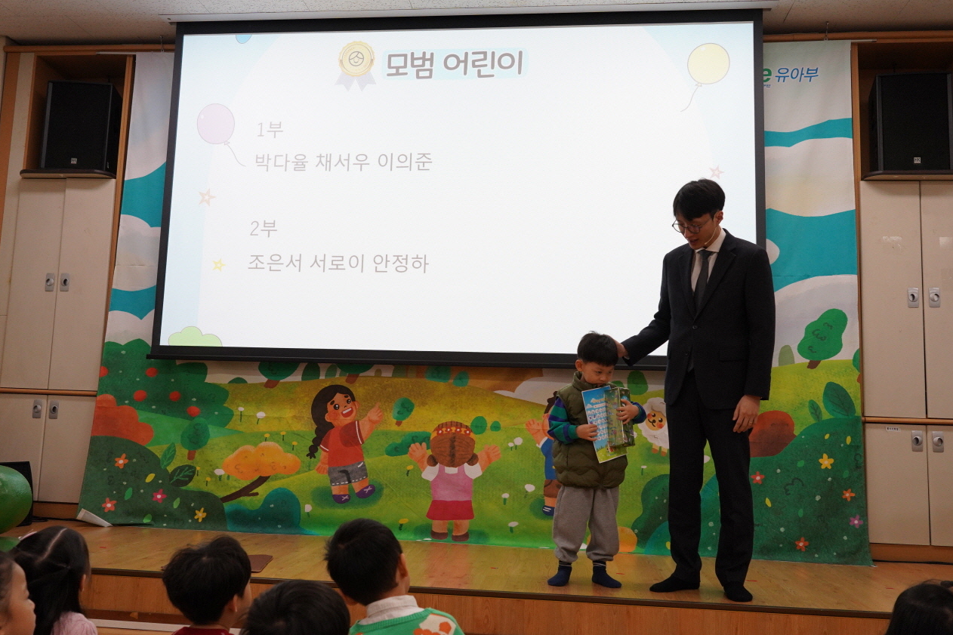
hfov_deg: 55.8
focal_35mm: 34
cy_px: 310
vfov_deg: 38.9
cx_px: 466
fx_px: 900
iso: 2500
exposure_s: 1/250
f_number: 5.6
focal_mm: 33
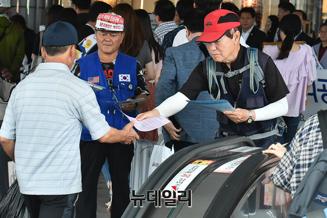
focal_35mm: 129
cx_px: 160
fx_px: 1171
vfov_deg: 10.6
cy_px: 106
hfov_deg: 15.9
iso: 3200
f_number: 10
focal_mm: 125
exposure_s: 1/200
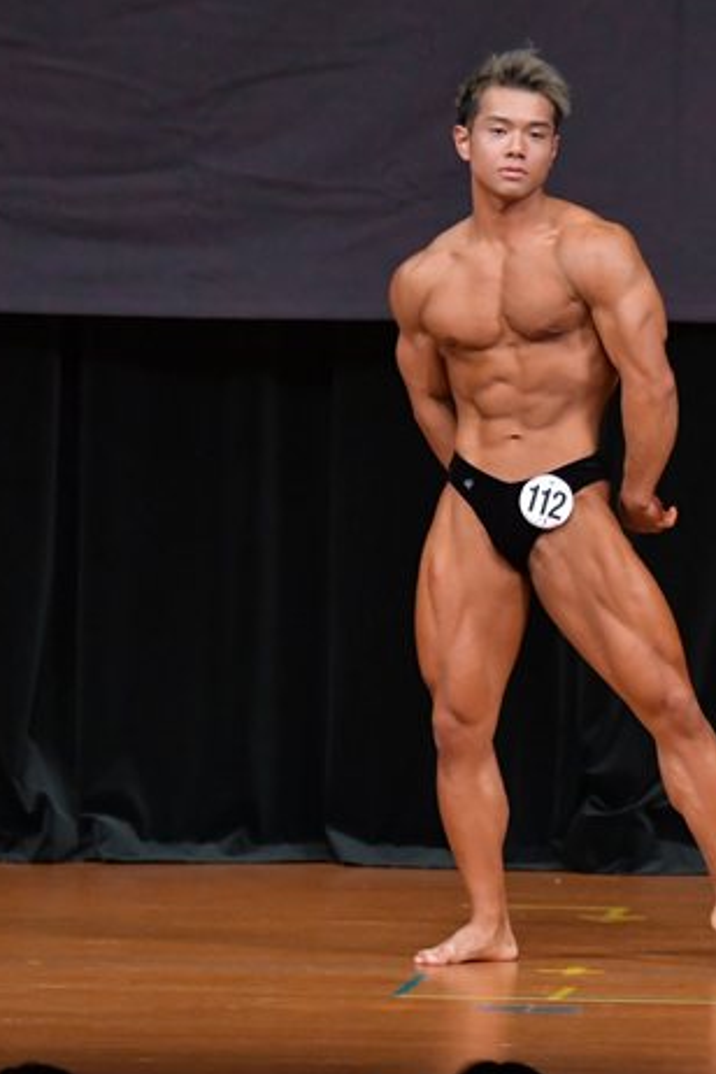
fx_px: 12768
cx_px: 613
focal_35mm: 428
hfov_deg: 3.2
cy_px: 502
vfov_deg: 4.8
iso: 4000
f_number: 5.6
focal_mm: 170
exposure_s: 1/400
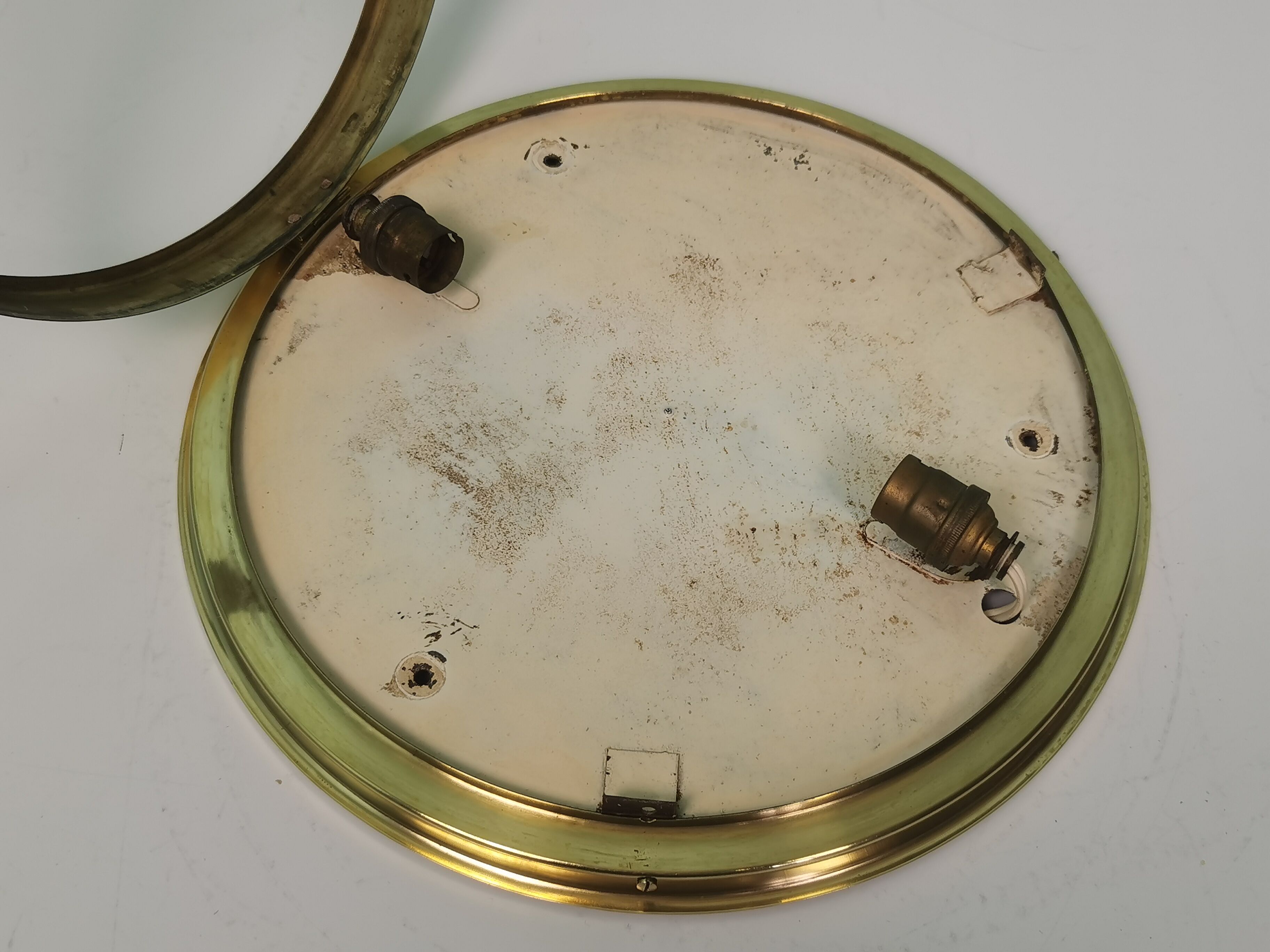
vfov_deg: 35.1
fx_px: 1504
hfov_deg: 45.8
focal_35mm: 41
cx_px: 635
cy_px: 476
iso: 50
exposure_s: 1/100
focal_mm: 5.58
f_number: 1.8
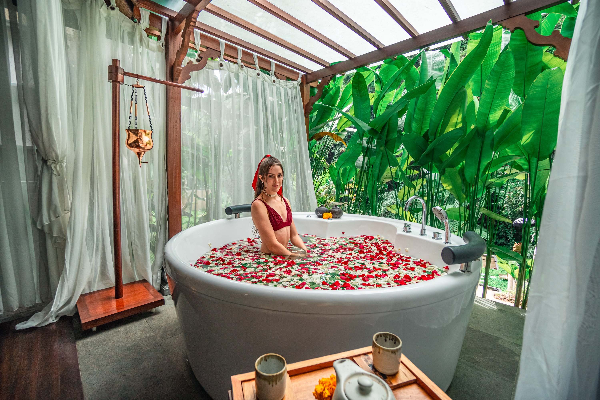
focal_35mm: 15
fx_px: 250
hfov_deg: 100.4
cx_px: 300
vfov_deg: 77.3
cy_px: 200
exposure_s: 1/200
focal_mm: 10
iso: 800
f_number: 4
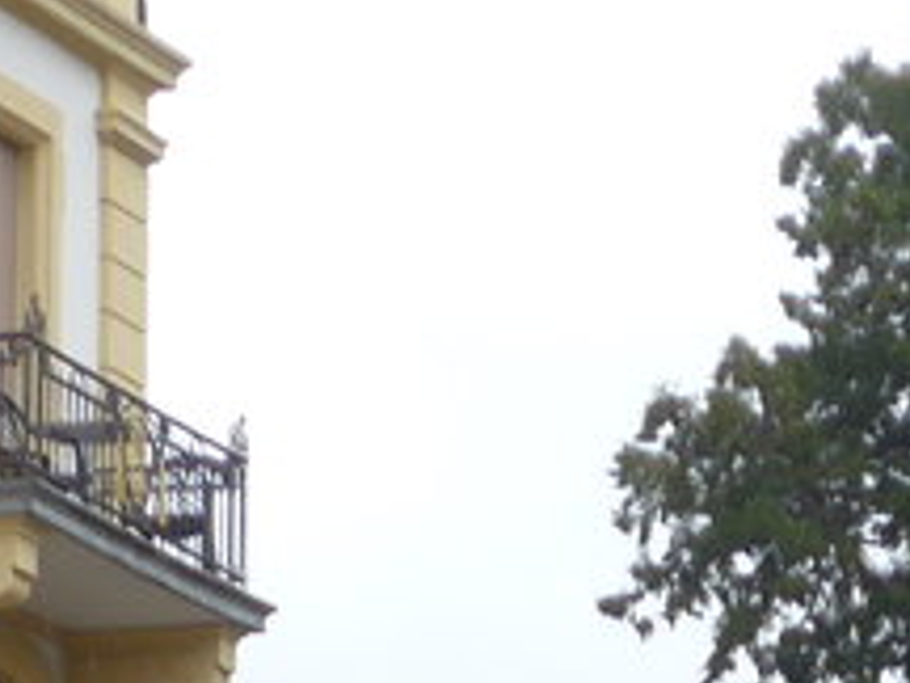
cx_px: 590
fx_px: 9070
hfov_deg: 5.7
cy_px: 1893
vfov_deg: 4.2
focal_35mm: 345
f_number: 3.7
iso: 80
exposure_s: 1/200
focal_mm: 12.7
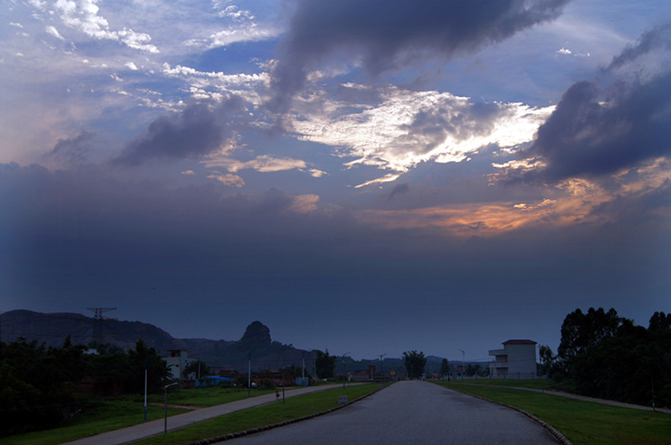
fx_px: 726
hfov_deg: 49.6
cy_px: 222
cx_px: 336
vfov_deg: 34.1
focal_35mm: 39
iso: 100
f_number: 6.3
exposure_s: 1/320
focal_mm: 26
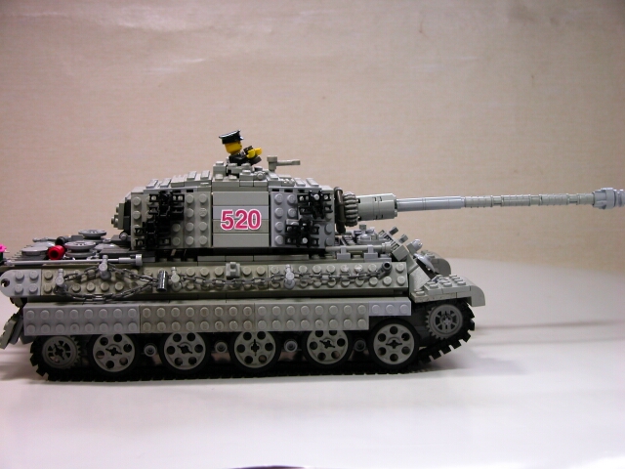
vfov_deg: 22.3
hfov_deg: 29.4
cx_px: 312
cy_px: 234
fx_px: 1192
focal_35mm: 66
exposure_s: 1/38.1
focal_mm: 16.8
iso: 100
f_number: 3.2
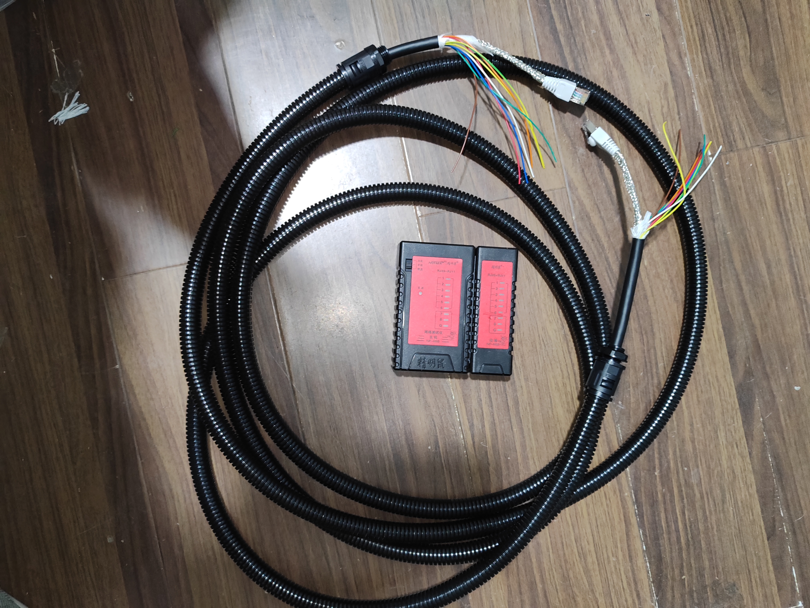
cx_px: 405
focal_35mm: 27
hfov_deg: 65.3
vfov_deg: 51.4
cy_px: 304
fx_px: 632
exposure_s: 1/100
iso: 1250
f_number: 1.9
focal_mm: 5.52
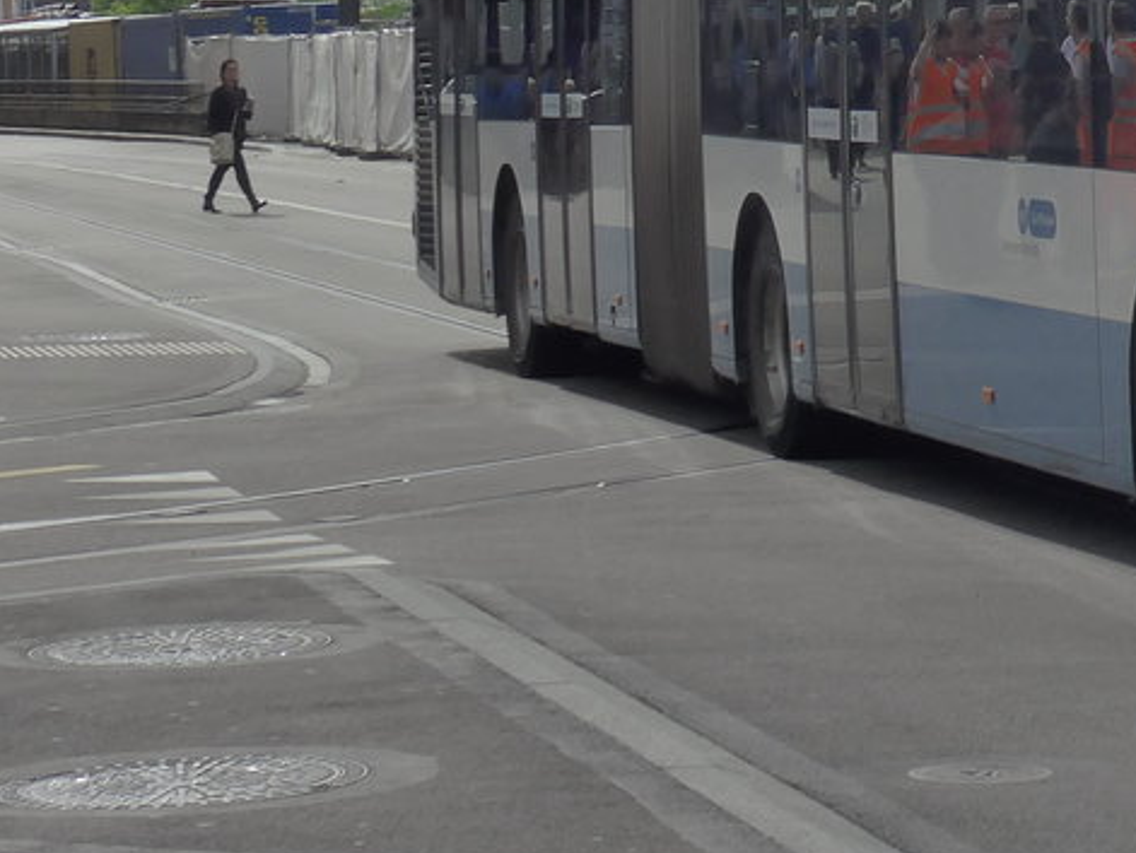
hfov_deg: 11.5
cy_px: -111
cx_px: 1365
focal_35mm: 168
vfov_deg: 8.8
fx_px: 5518
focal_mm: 13.4
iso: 160
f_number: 5.6
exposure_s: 1/800
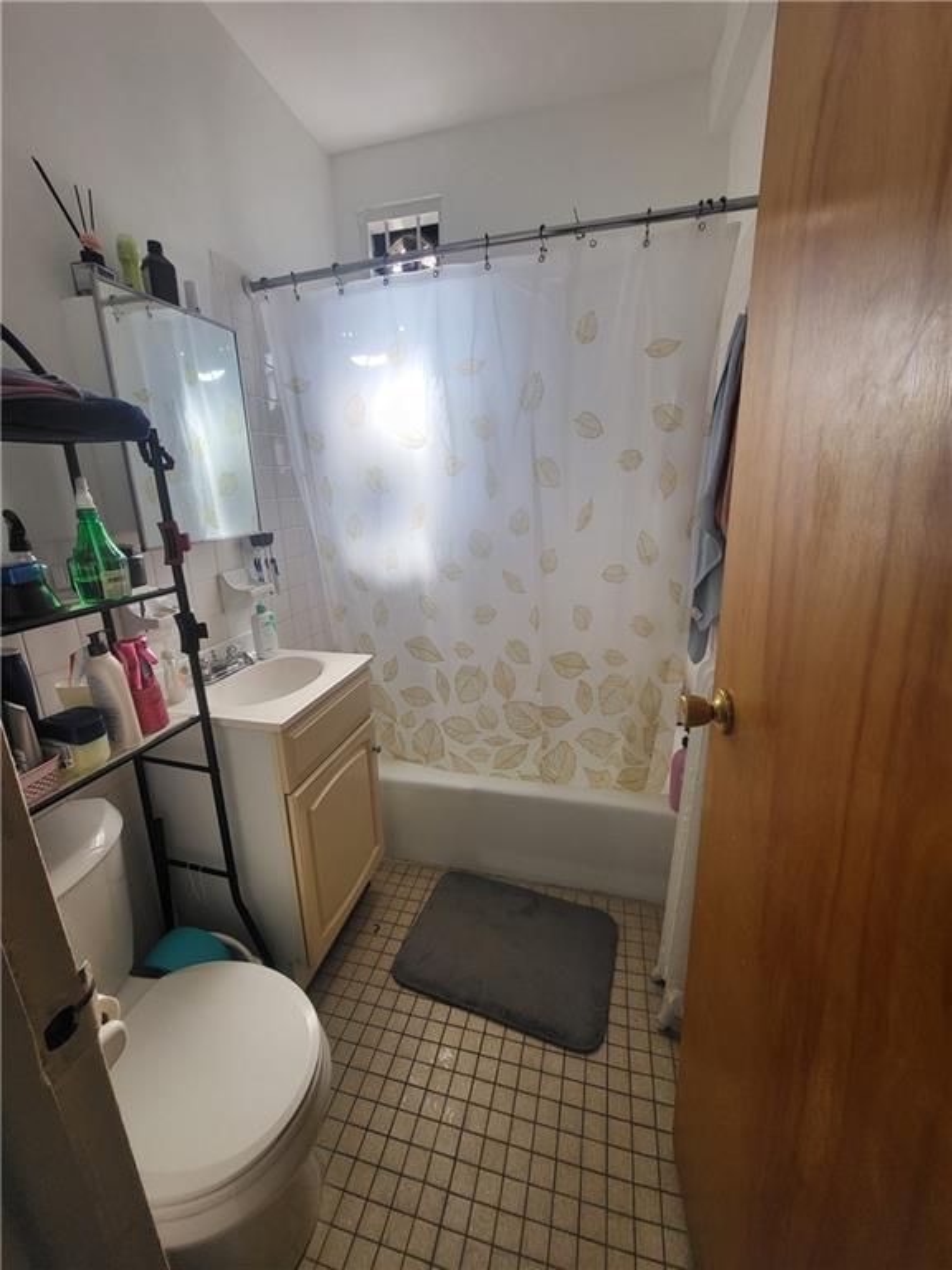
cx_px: 476
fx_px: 477
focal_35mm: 13
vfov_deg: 106.2
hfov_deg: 89.9
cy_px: 635
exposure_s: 1/60
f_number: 2.2
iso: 64
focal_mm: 1.74
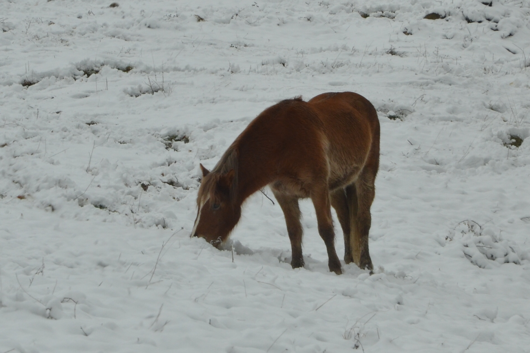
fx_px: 1877
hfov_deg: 16.1
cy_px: 176
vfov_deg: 10.8
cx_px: 265
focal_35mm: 128
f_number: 10
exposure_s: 1/400
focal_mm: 85
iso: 400
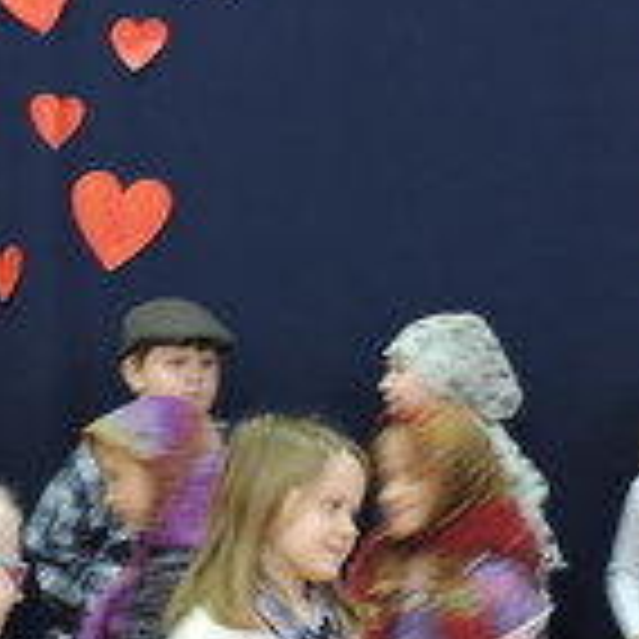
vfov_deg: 12.7
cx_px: -189
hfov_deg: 12.4
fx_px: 2861
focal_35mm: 137
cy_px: 504
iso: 560
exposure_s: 1/15
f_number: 3.7
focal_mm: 9.8
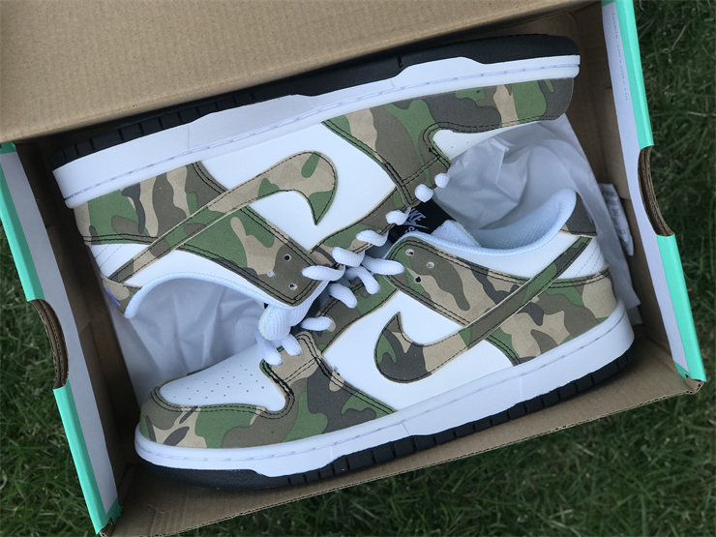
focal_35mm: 57
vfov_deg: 25.7
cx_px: 358
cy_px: 268
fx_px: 1179
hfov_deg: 33.8
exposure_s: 1/336
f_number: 2.8
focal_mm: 6.6
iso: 20
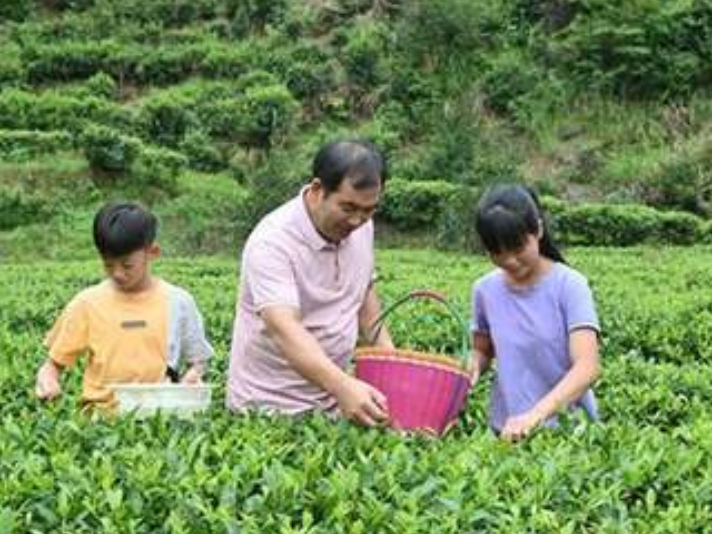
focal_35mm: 48
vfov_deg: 30.3
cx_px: 320
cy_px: 260
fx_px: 987
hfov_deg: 39.6
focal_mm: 40
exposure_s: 1/250
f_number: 9
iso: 500
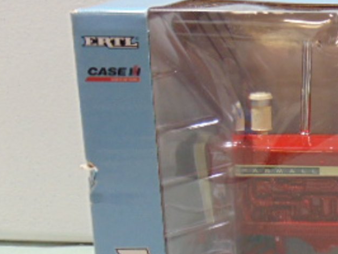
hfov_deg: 21.7
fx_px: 821
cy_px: 157
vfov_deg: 17.6
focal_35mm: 84
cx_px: 394
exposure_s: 1/30
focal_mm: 6.3
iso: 160
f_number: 3.2
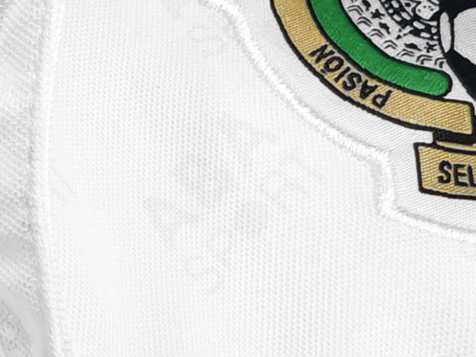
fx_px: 1059
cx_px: -132
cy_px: 281
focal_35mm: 77
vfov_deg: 19.0
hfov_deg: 22.8
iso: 354
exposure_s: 1/120
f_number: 2.2
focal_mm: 2.59
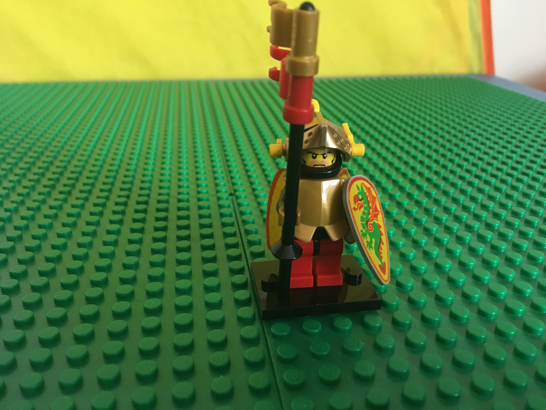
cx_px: 273
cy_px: 205
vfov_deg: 48.2
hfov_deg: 61.7
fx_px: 457
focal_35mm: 29
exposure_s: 1/30
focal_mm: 4.15
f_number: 2.2
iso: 200
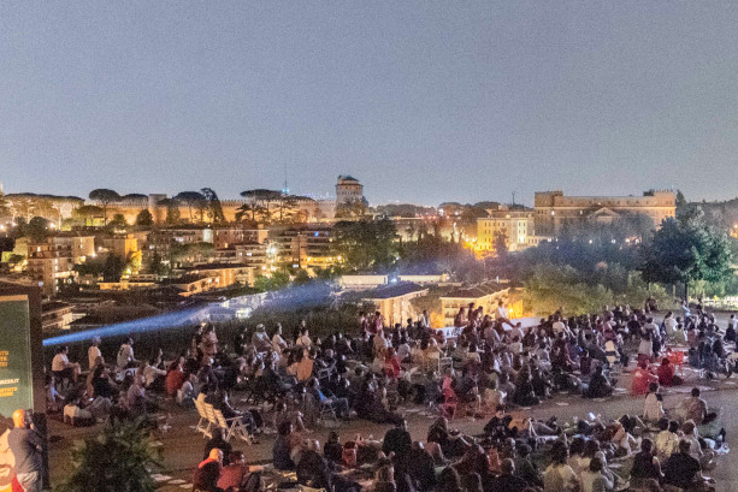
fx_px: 964
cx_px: 522
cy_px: 282
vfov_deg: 28.6
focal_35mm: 47
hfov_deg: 41.1
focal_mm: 24
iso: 6400
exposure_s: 1/13
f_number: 2.8
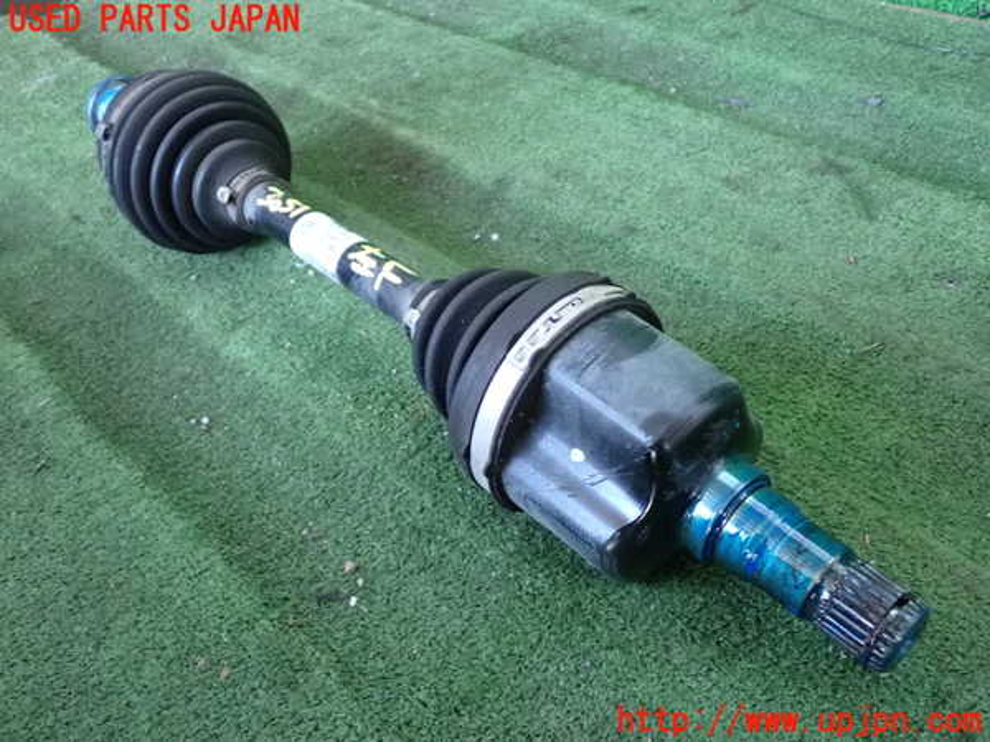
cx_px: 495
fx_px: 1087
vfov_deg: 37.7
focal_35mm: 38
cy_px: 371
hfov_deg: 49.0
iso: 1600
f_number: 2.7
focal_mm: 6.83
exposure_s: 1/125
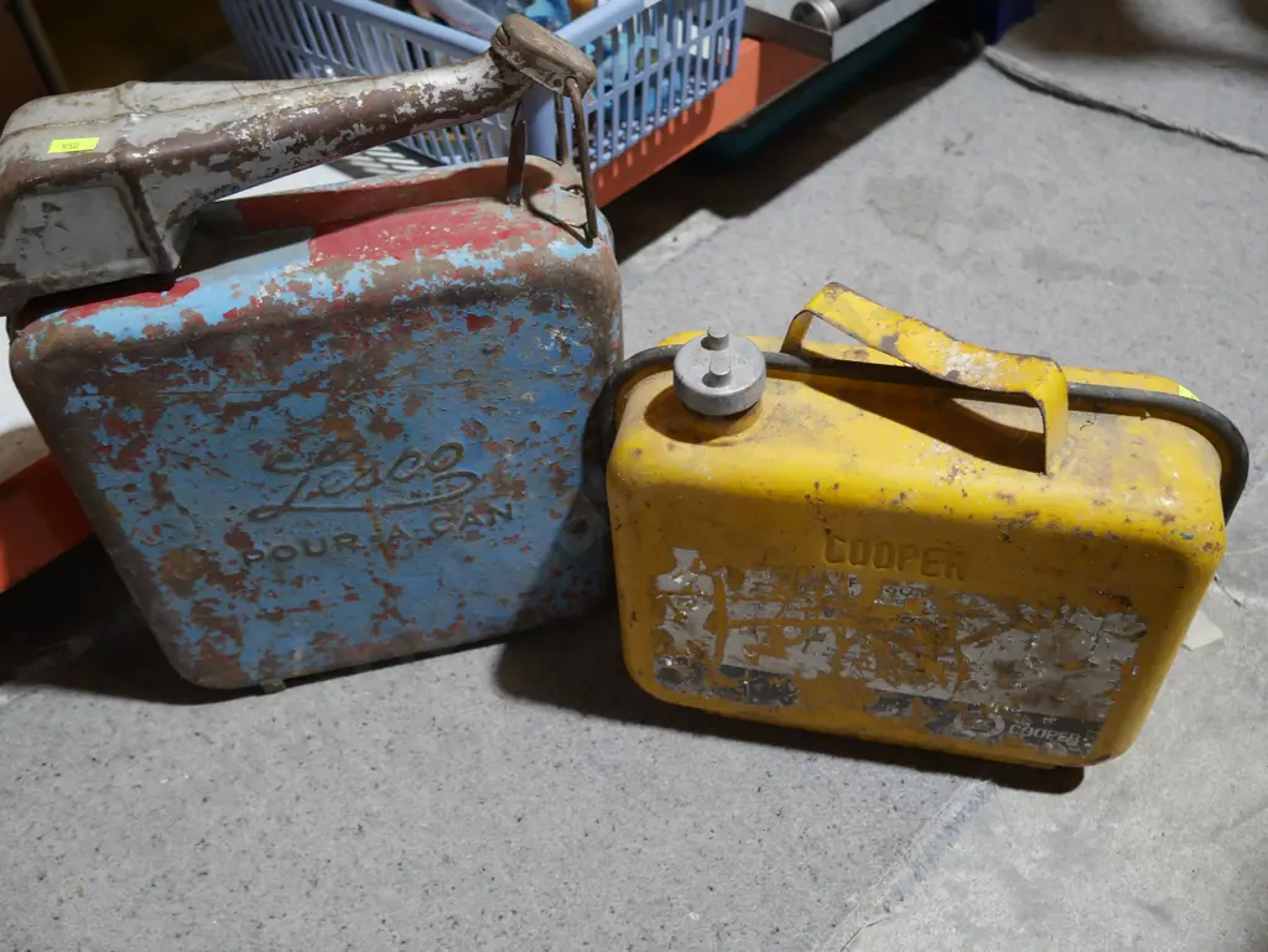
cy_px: 476
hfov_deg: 56.8
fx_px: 1173
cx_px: 634
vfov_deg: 44.2
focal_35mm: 32
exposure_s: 1/60
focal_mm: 16
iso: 500
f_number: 3.6
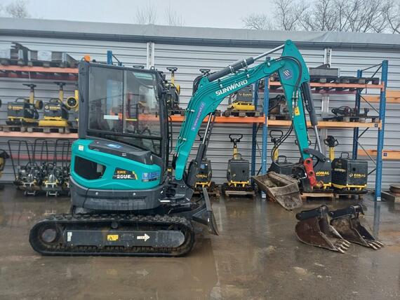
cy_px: 150
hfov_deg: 69.4
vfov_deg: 54.9
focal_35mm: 25
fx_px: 289
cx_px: 200
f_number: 1.8
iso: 80
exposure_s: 1/100
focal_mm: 4.65
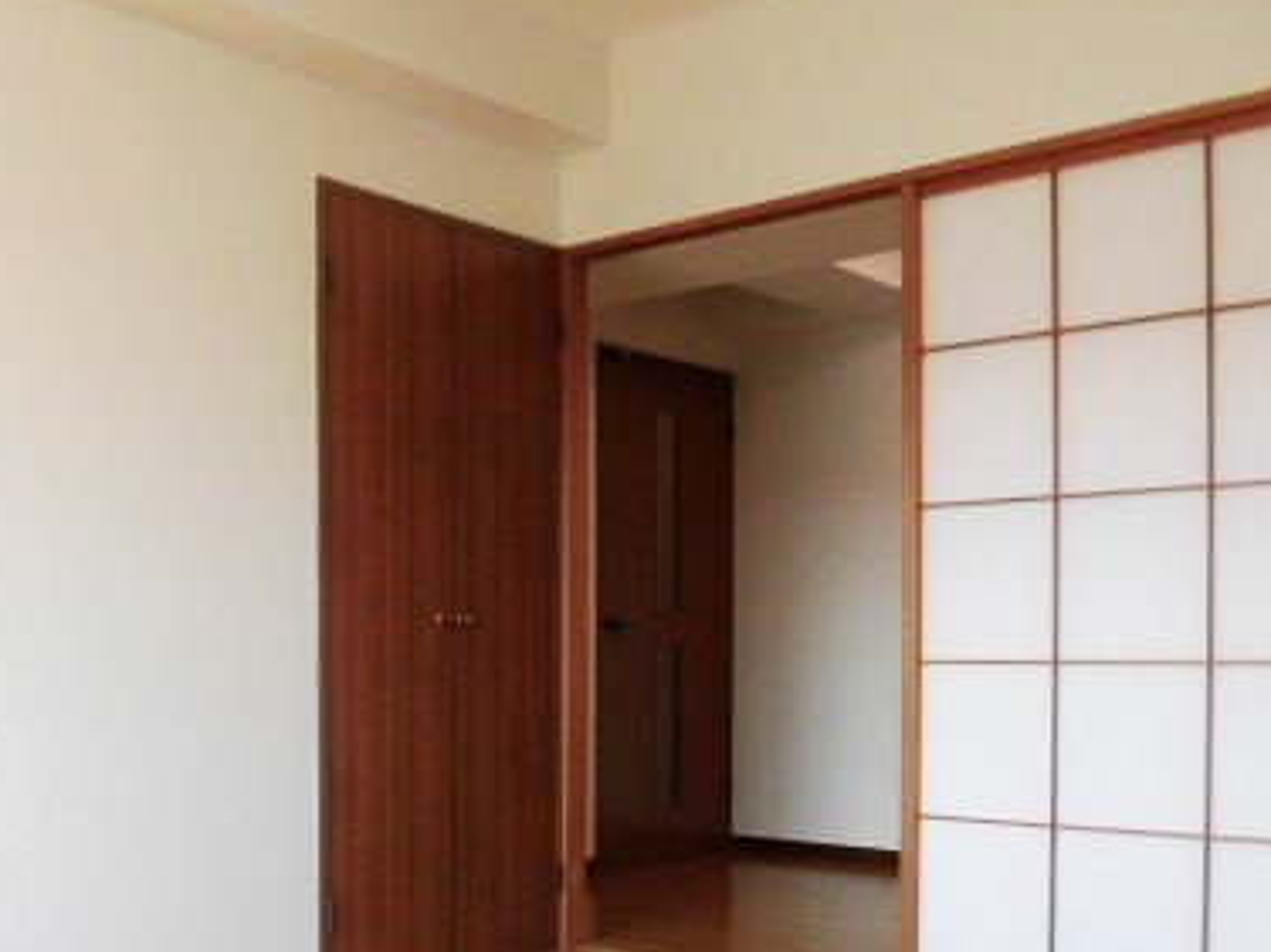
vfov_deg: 34.5
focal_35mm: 41
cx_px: 359
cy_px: 688
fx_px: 1505
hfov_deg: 44.6
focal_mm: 4.3
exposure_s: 1/100
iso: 125
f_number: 3.1
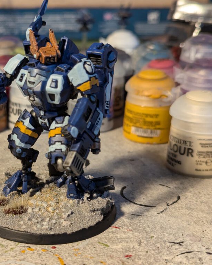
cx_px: 49
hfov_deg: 23.9
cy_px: 131
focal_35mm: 63
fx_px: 494
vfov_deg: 30.0
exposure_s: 1/78.6
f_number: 1.85
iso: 387
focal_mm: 6.81
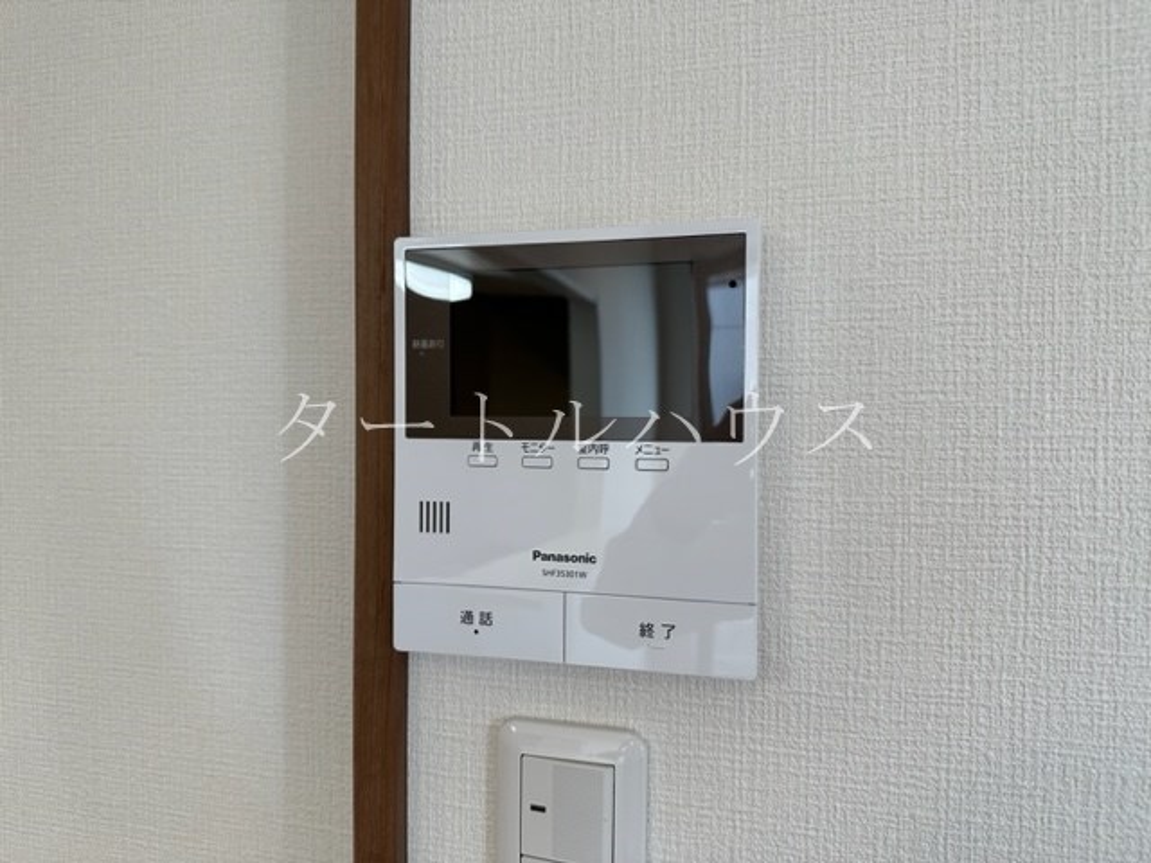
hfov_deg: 71.6
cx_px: 576
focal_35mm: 24
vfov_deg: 56.8
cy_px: 432
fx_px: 798
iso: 160
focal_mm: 6.86
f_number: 1.78
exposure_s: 1/121
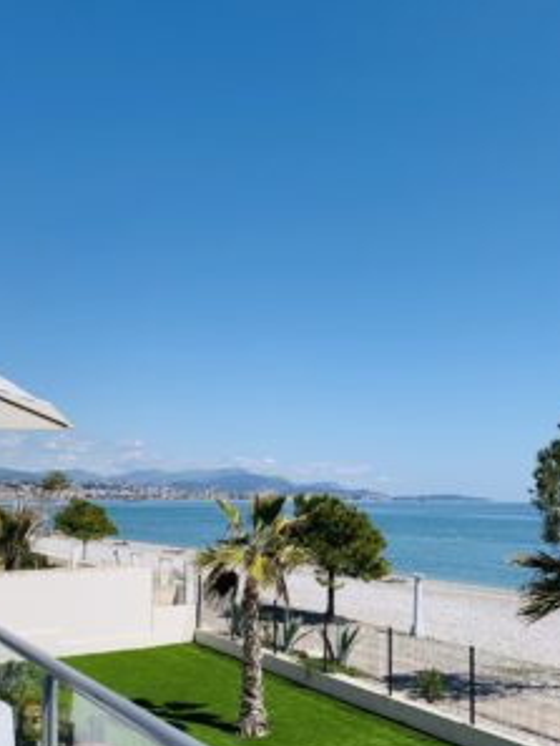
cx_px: 211
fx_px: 754
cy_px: 480
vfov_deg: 51.9
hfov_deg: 40.5
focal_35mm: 35
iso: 25
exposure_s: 1/3521
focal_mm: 4.25
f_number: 1.8
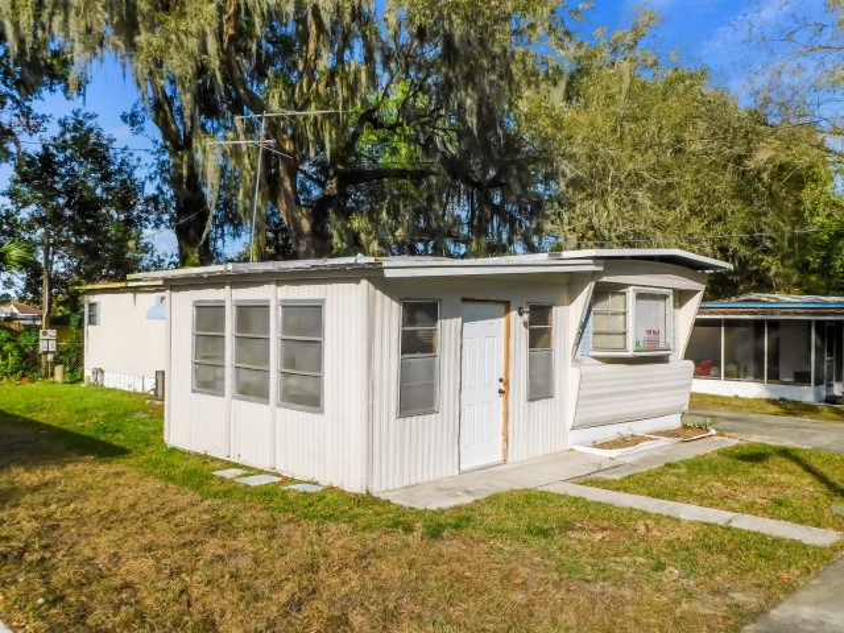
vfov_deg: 46.8
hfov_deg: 60.0
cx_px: 422
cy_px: 316
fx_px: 731
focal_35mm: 30
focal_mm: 5.3
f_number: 3.2
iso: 125
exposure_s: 1/1250
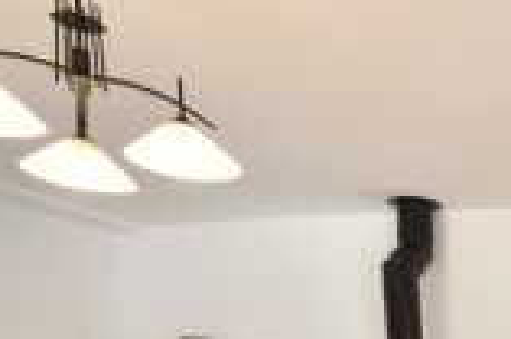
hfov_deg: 25.5
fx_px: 694
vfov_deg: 22.9
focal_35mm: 49
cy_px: 491
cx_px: 827
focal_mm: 10
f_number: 6.3
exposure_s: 1/6
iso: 100
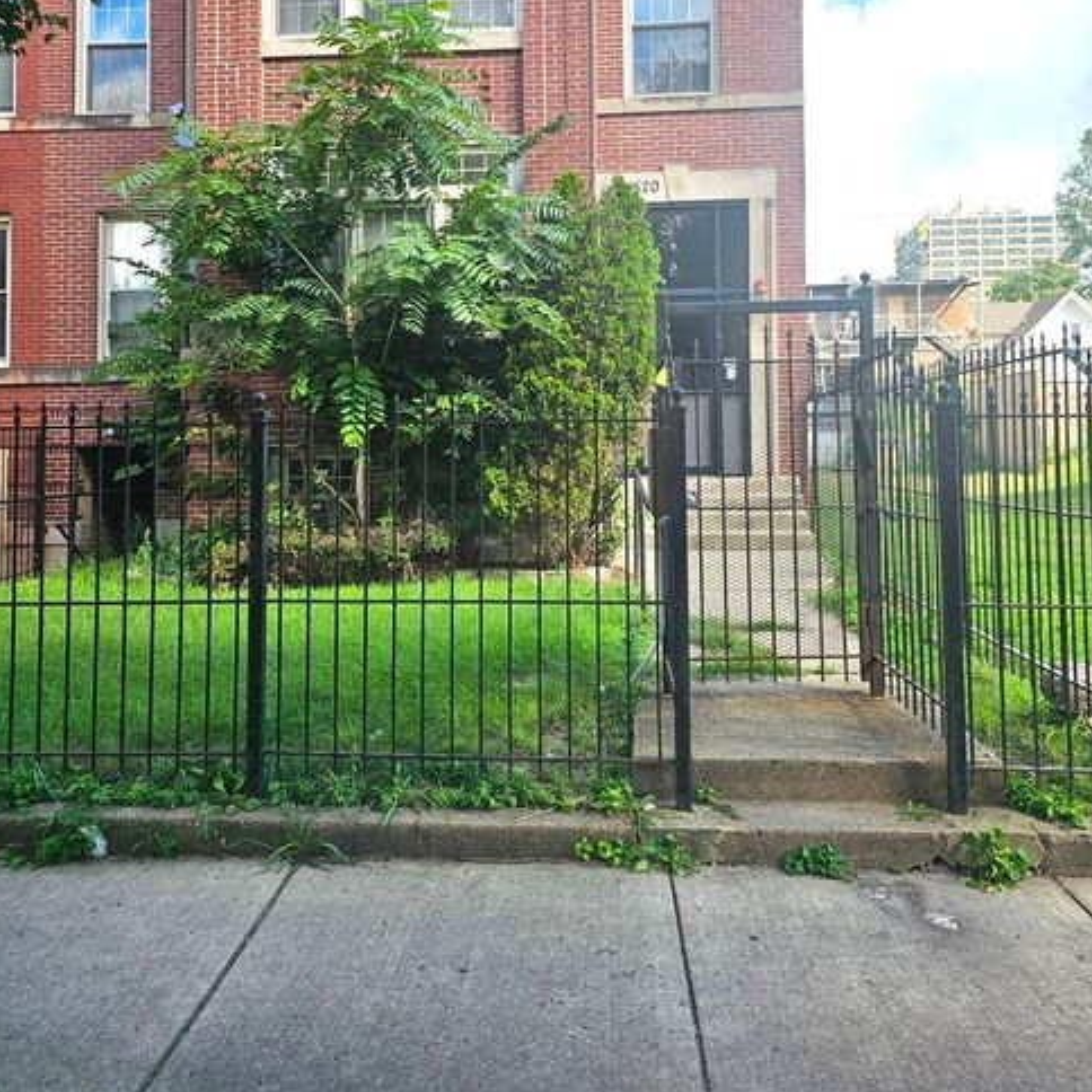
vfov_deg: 56.4
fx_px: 999
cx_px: 537
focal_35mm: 28
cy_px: 387
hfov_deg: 57.3
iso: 20
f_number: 1.7
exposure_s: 1/382
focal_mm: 6.3
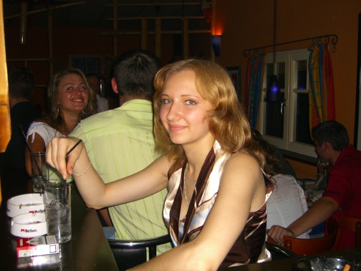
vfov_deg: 37.7
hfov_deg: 49.0
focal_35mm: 38
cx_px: 180
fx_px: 396
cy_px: 136
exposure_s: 1/60
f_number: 2.8
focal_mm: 7.9
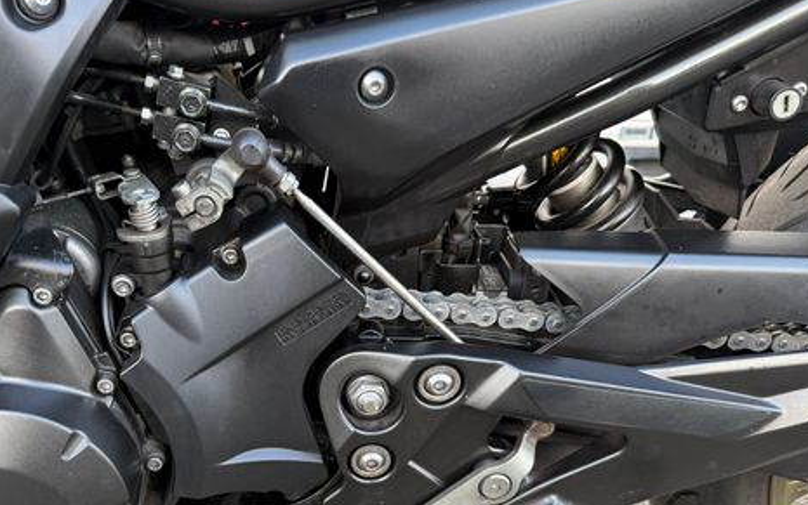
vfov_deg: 35.7
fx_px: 771
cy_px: 366
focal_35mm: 35
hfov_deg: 54.7
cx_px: 302
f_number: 1.78
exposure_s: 1/89
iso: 200
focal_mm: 6.76
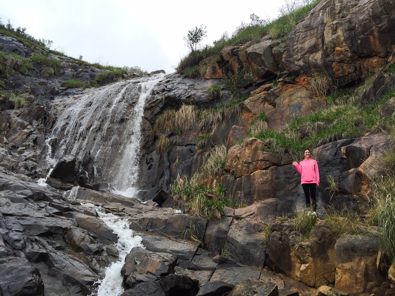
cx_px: 198
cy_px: 148
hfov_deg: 61.7
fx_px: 331
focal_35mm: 29
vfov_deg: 48.2
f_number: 2.2
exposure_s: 1/534
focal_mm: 4.15
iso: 32
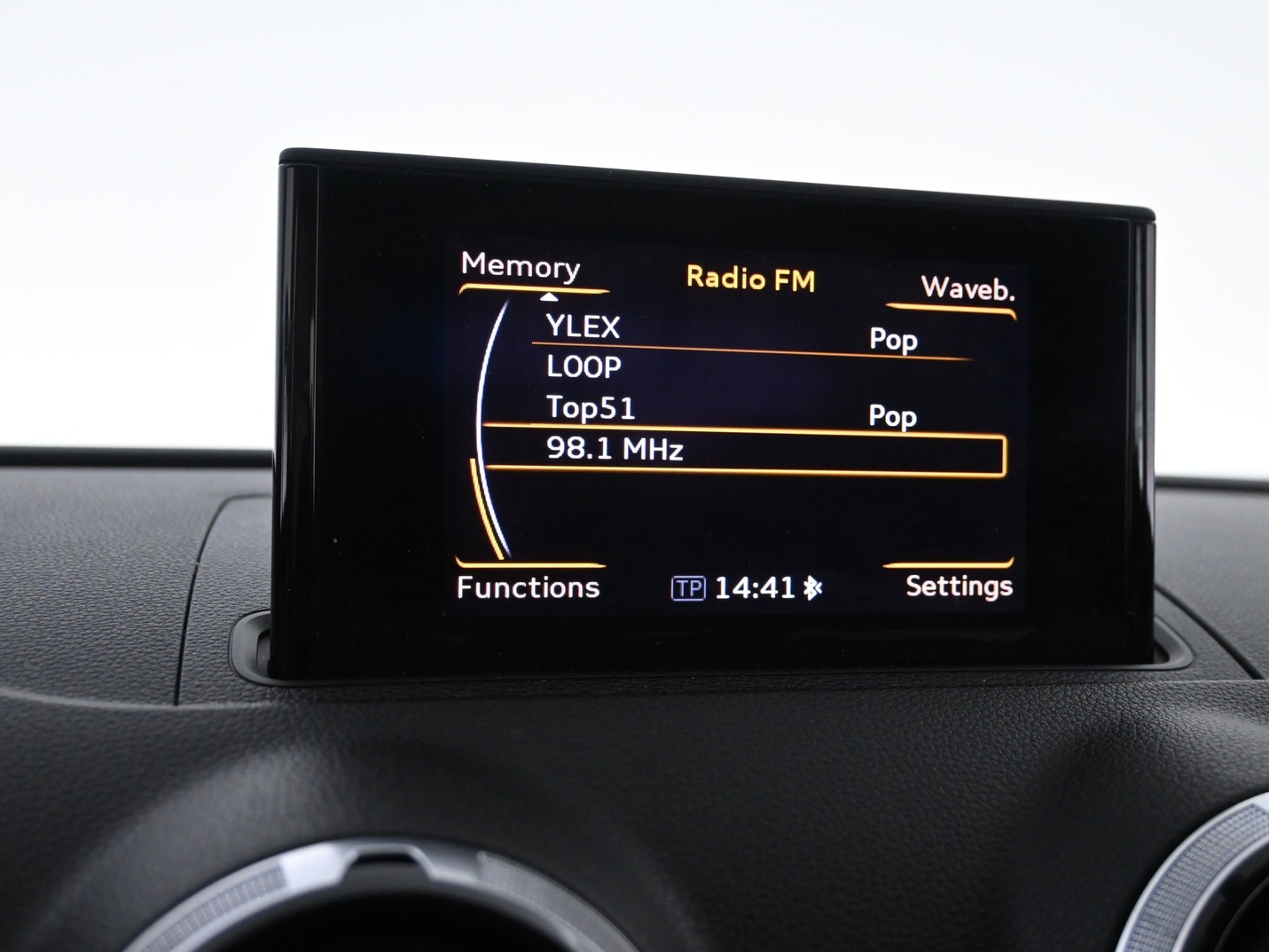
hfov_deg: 49.4
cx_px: 694
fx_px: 1376
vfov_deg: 38.1
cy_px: 476
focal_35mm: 38
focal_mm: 23
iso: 2500
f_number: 4.2
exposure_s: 1/50
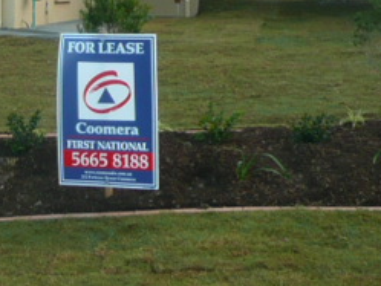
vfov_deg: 13.7
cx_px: -61
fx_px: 1189
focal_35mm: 108
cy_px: 58
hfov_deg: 17.5
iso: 100
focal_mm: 4.9
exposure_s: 1/100
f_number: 3.4
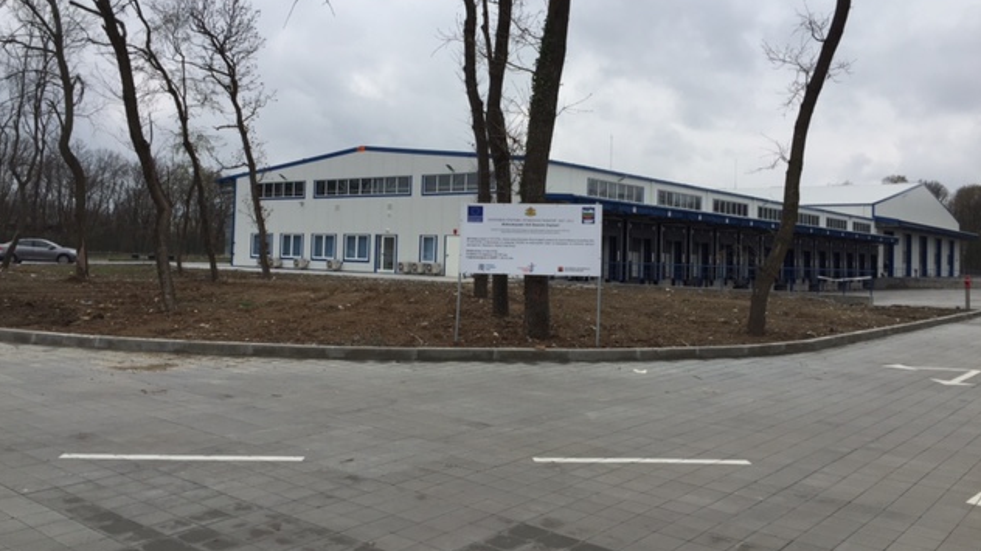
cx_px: 489
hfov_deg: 61.0
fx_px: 832
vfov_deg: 36.5
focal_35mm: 32
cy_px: 225
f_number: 2.2
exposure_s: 1/694
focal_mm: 4.15
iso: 32
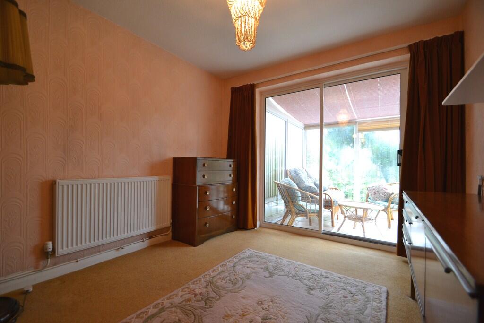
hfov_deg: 100.4
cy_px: 162
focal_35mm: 15
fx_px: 202
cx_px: 242
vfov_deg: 77.3
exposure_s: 1/60
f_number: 3.5
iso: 720
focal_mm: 10
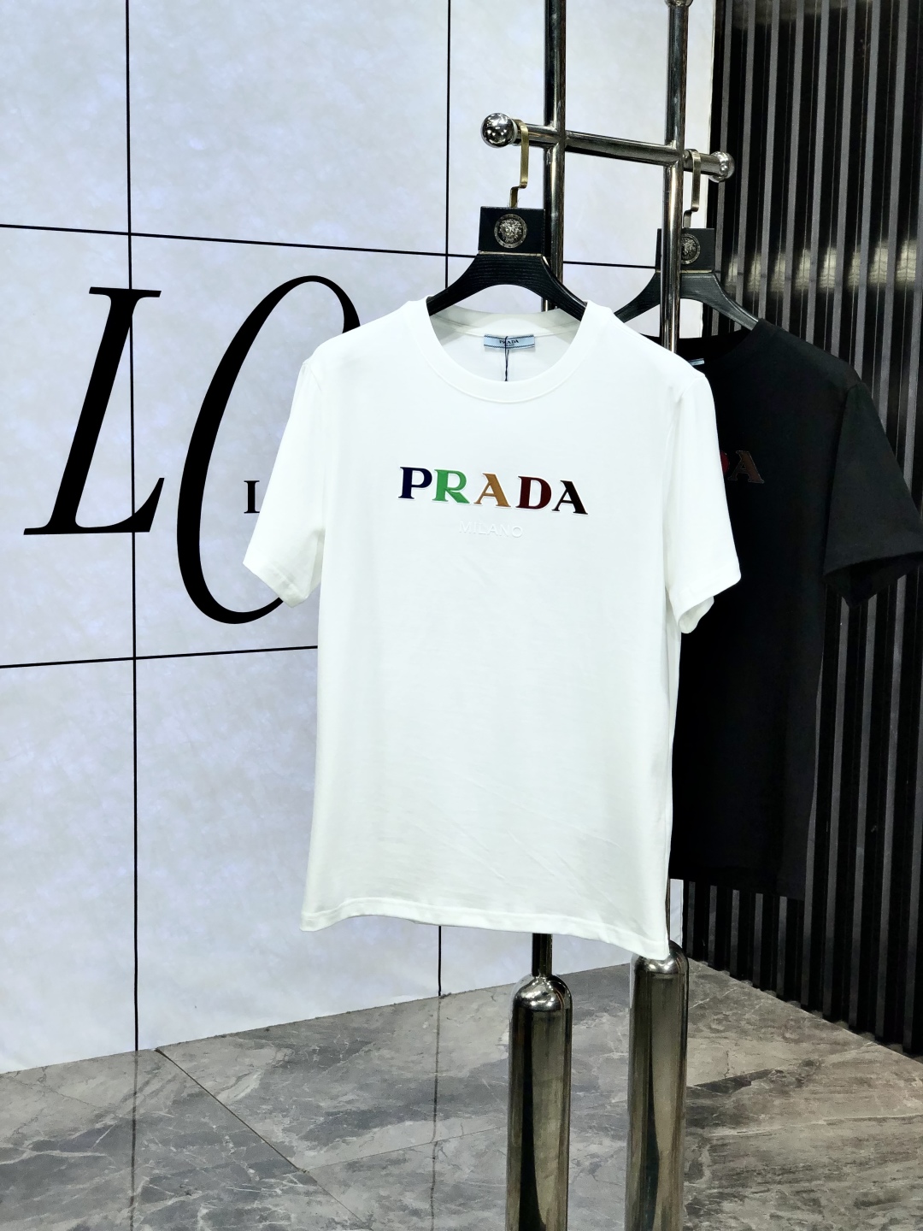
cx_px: 462
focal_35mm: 52
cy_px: 616
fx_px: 1849
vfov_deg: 36.8
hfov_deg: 28.0
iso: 16
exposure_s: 1/762
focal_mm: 6
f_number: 2.4
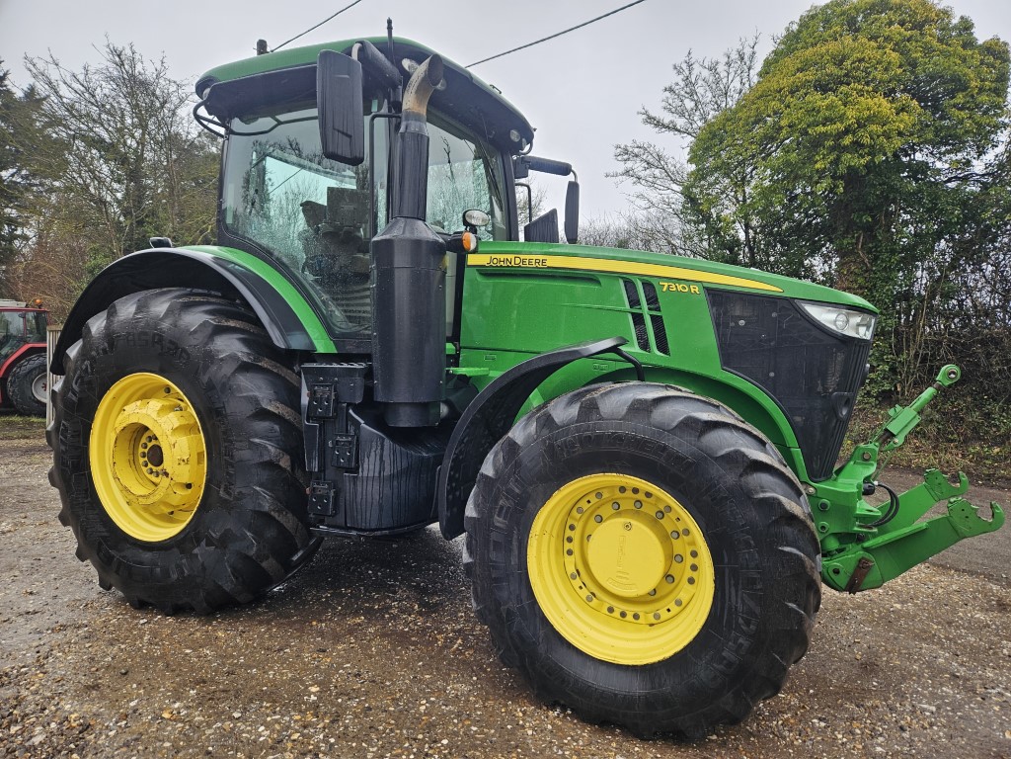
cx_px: 506
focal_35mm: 23
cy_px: 380
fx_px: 672
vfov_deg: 58.9
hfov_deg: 73.9
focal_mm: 5.4
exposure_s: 1/180
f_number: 1.8
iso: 40
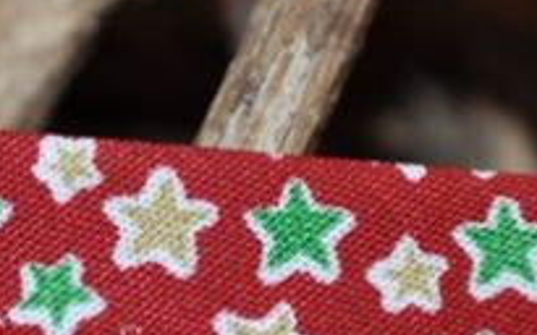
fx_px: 4184
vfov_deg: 4.6
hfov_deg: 7.3
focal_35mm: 286
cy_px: 370
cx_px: -68
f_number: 5.3
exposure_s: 1/60
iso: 200
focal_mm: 48
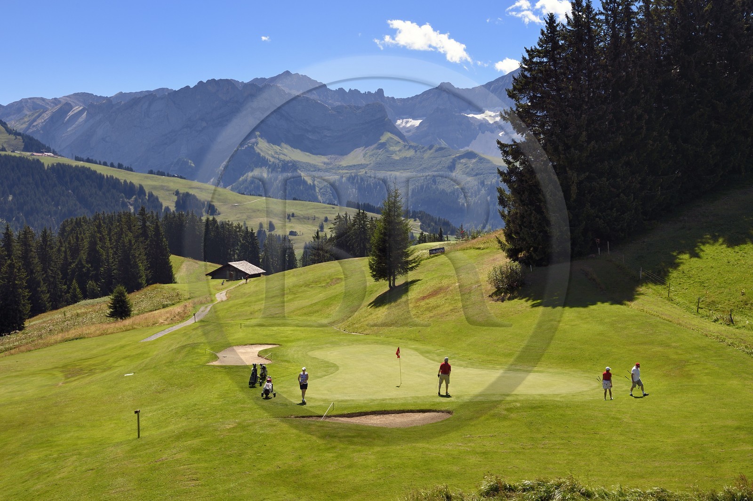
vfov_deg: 29.2
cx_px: 376
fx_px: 961
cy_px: 250
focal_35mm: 46
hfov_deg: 42.8
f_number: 10
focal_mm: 46
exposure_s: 1/320
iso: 200
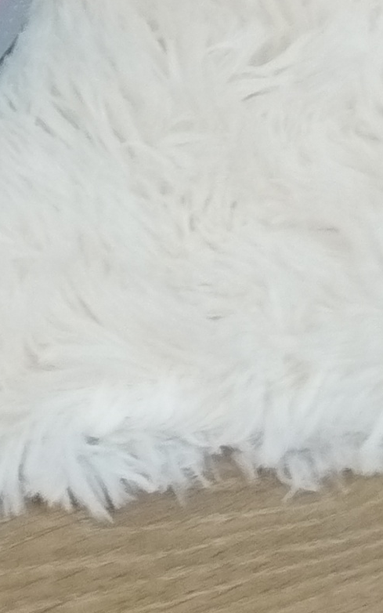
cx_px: -720
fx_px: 2354
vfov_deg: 14.0
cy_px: -268
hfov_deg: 8.1
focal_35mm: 141
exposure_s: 1/33.3
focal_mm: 4.95
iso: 800
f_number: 1.9
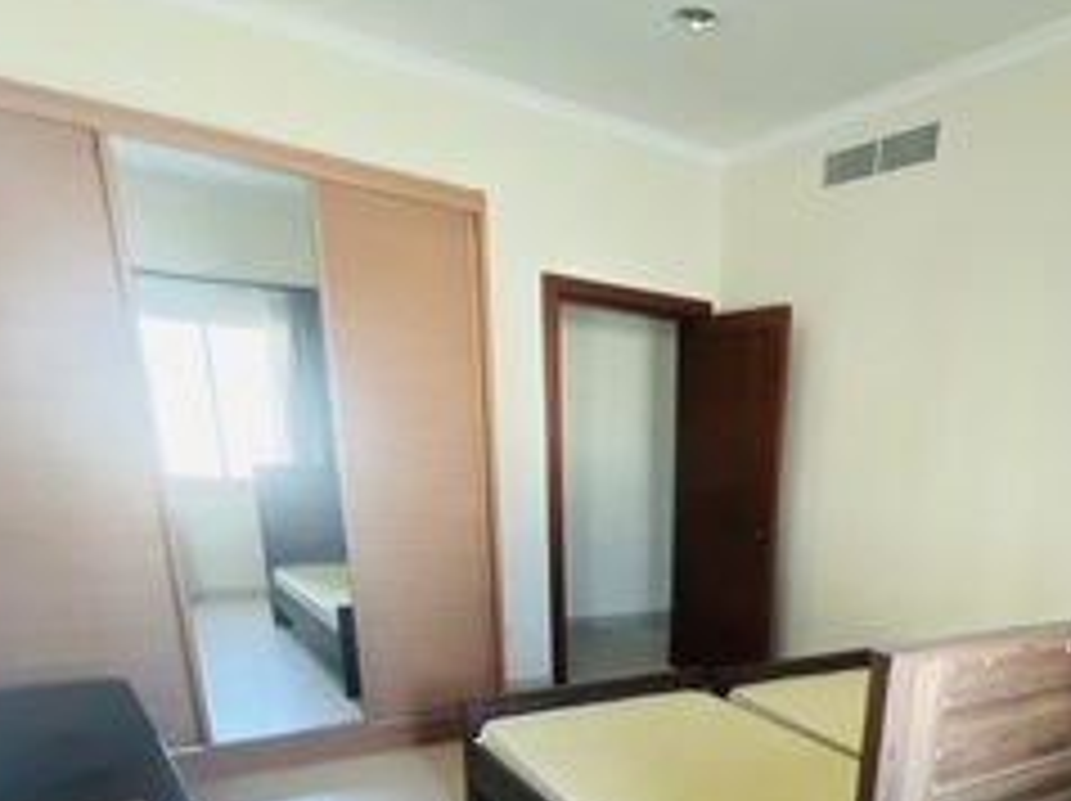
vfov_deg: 48.3
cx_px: 740
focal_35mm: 25
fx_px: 773
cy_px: 740
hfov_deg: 66.9
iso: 500
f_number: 1.8
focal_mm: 1.57
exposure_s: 1/60
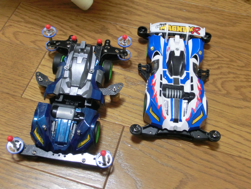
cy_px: 94
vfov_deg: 28.6
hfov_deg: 37.5
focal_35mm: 51
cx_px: 126
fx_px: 370
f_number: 4.4
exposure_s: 1/20
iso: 800
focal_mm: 9.09
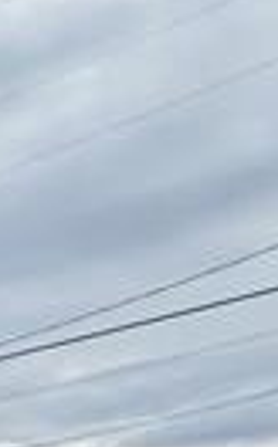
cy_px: 735
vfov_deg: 21.8
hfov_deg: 10.5
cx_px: -614
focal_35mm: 72
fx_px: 877
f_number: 2.2
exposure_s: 1/864
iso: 64
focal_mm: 2.22
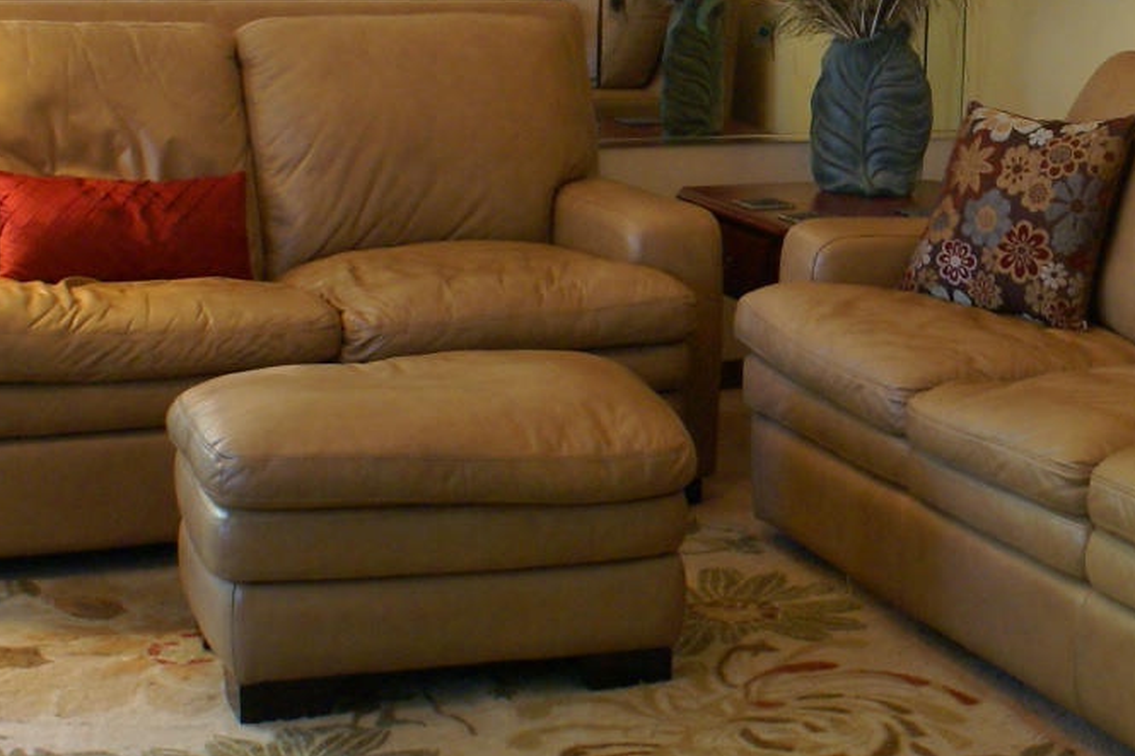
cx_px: 1065
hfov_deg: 25.1
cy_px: 198
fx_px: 2458
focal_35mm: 78
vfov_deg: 17.4
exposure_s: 1/15
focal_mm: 18
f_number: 3.5
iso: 400
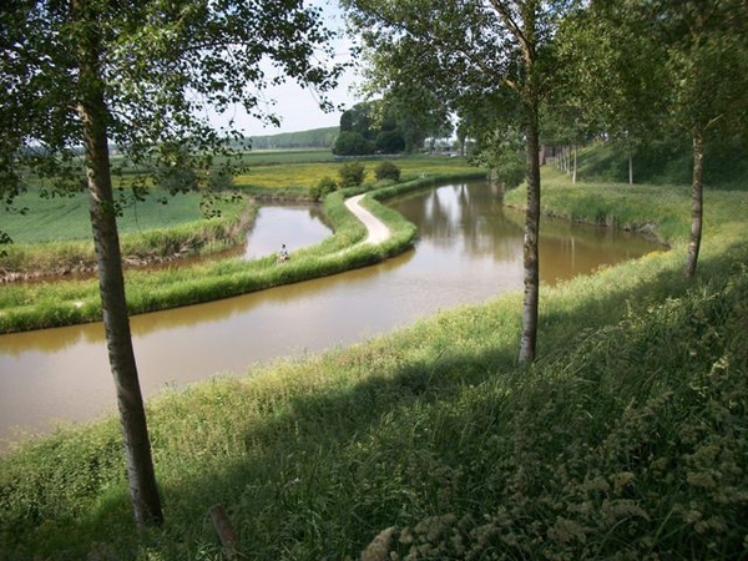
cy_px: 280
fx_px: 691
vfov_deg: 44.2
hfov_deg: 56.8
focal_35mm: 32
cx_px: 374
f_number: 2.9
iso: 80
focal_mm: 5.7
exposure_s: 1/800
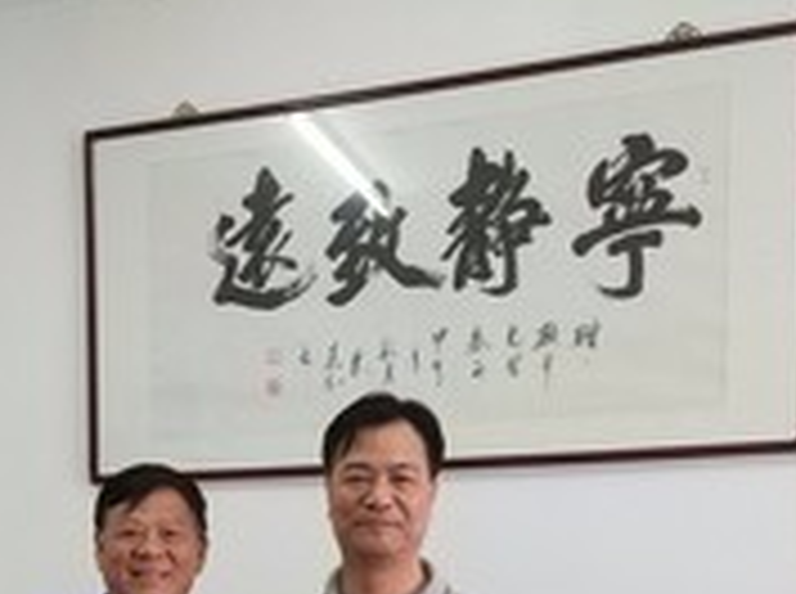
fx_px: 1193
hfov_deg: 36.6
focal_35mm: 52
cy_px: 659
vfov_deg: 25.8
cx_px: 279
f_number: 2
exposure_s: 1/50
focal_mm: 4.06
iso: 1000
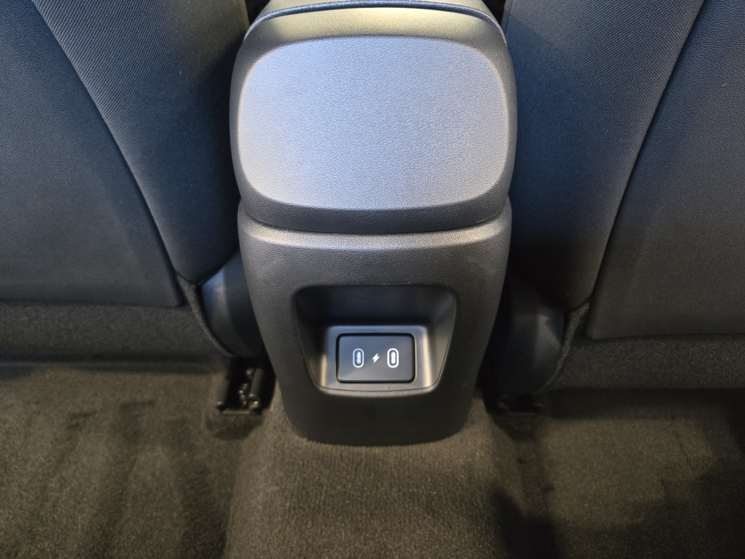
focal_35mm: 23
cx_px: 372
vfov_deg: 58.9
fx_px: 495
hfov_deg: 73.9
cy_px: 280
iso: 1600
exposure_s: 1/40
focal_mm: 5.4
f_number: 1.8
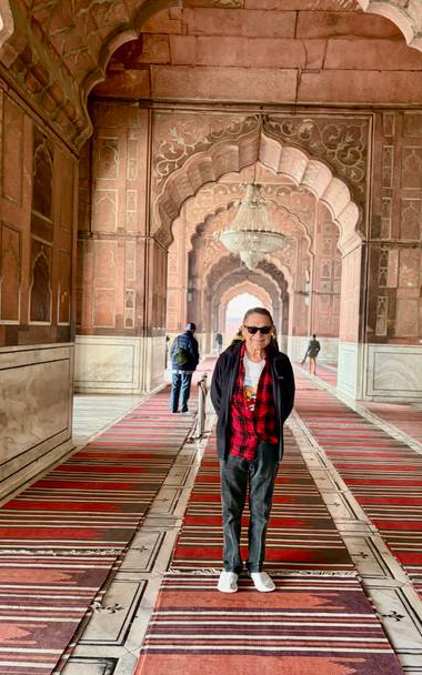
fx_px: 534
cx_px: 248
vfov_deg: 64.6
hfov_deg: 43.0
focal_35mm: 29
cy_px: 338
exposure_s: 1/82
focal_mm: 5.96
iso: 125
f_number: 1.6
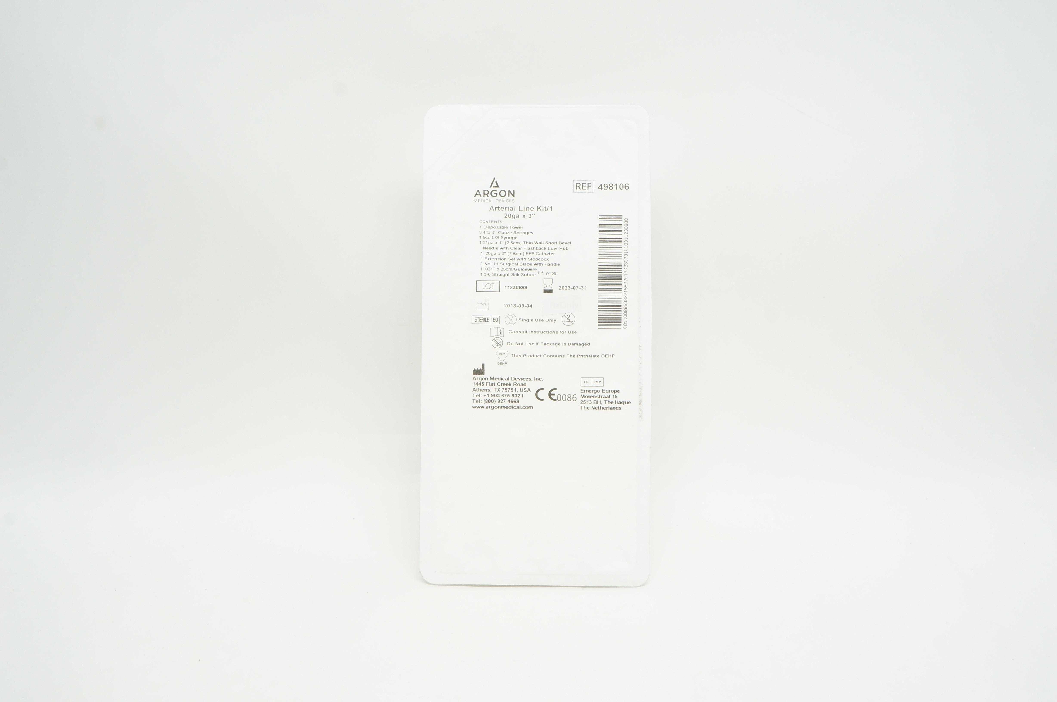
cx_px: 528
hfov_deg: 62.0
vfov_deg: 43.5
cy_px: 351
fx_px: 880
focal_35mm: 30
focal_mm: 20
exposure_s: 1/15
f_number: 11
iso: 400
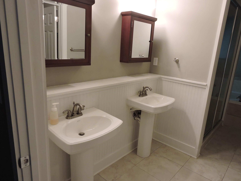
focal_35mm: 24
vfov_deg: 56.8
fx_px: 167
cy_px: 90
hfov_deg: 71.6
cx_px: 120
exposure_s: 1/30
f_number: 3.3
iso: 400
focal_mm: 4.3
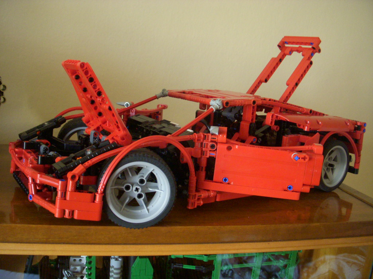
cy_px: 140
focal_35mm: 38
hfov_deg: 49.0
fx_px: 409
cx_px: 186
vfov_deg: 37.7
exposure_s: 1/8
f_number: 3.3
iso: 400
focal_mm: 6.3
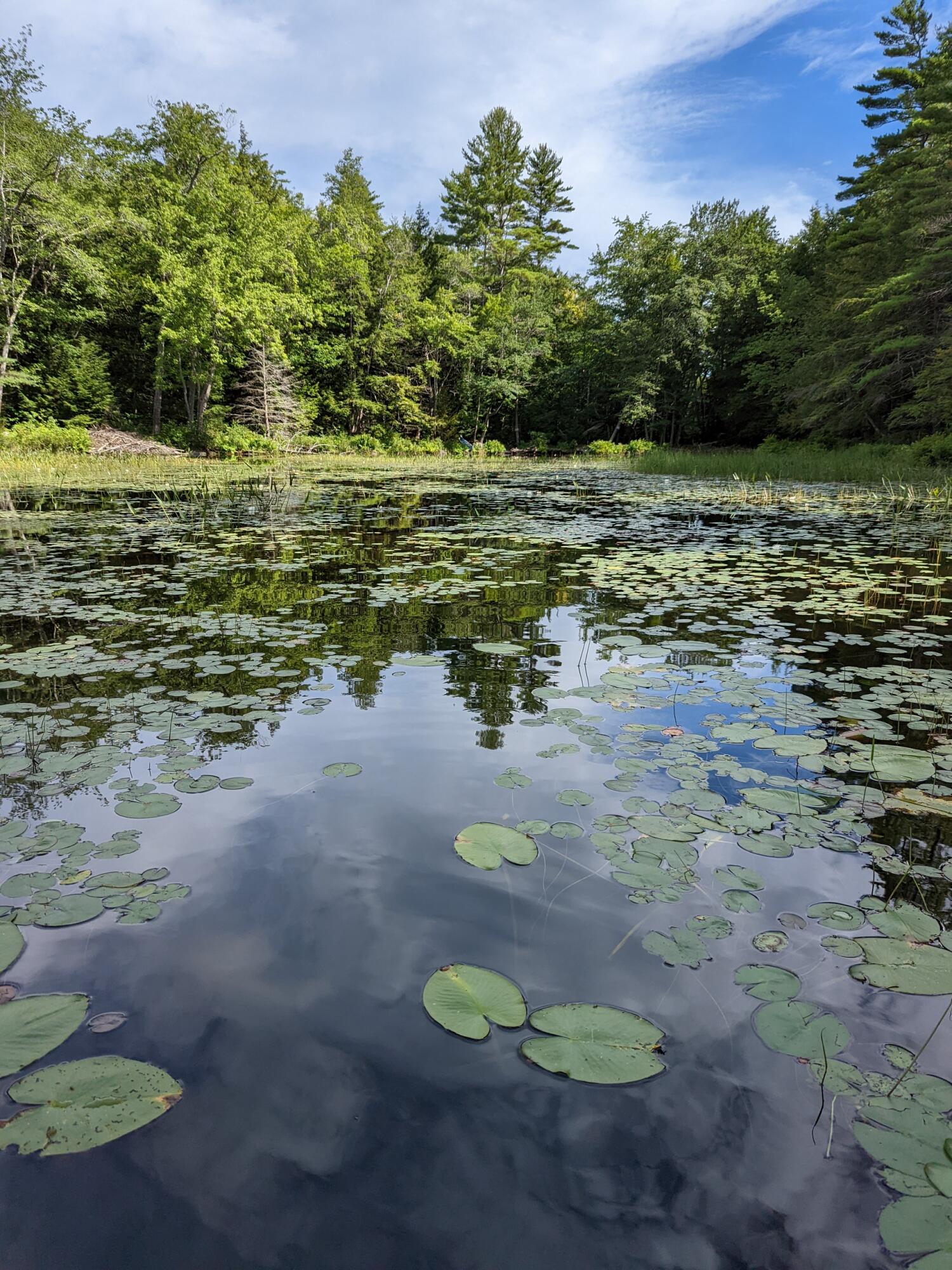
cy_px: 635
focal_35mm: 24
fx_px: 880
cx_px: 476
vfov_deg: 71.6
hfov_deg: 56.8
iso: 43
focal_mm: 6.81
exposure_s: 1/1855
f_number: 1.85
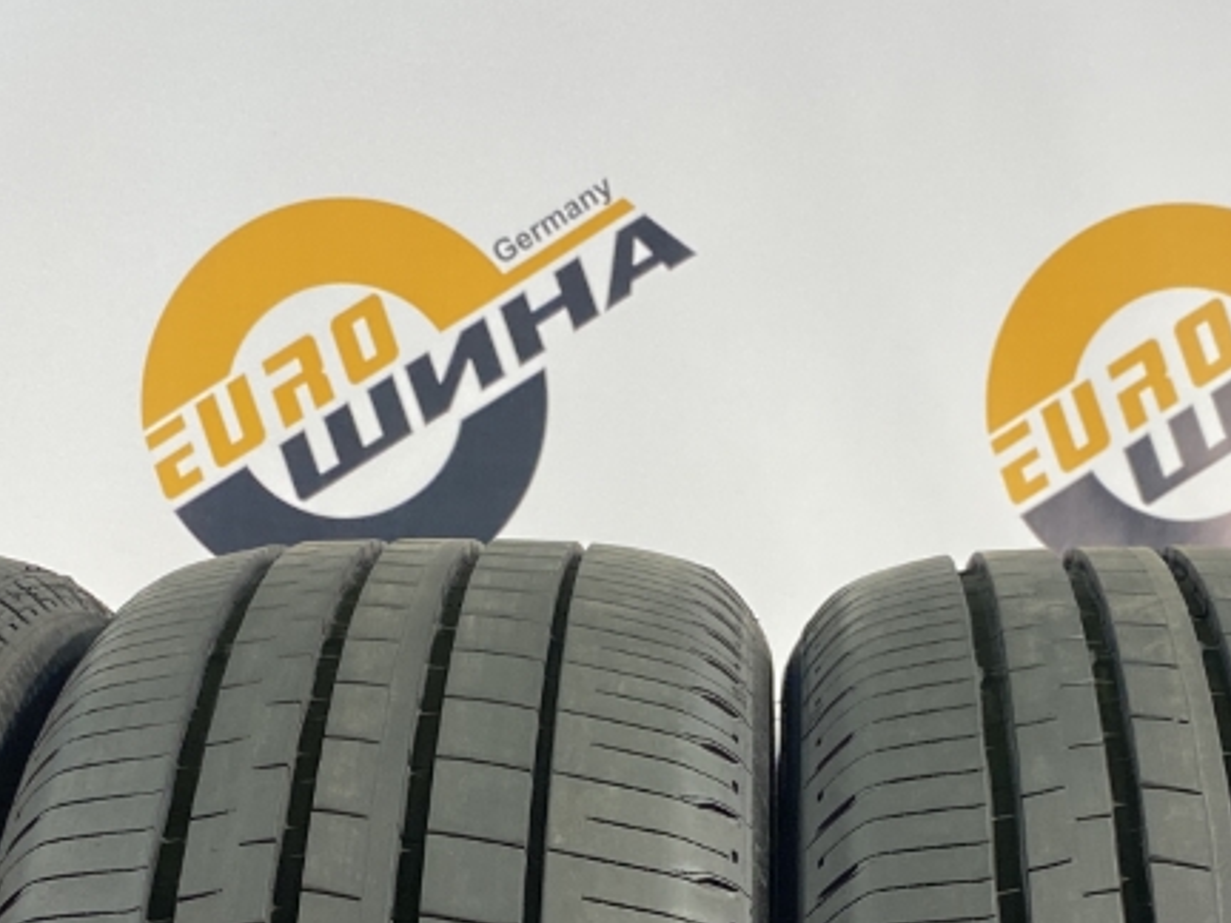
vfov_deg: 18.3
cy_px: 1054
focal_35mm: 77
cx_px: 775
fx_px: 2738
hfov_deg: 25.3
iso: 80
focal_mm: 4.25
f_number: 1.8
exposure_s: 1/100
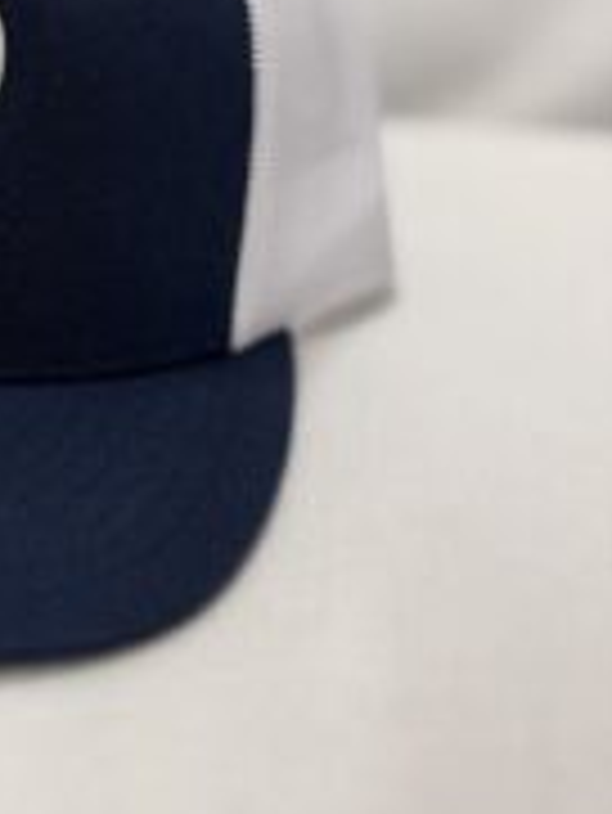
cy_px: 180
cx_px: -54
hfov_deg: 25.6
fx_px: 1248
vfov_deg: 35.2
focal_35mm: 53
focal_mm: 6.76
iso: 125
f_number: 1.78
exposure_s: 1/120
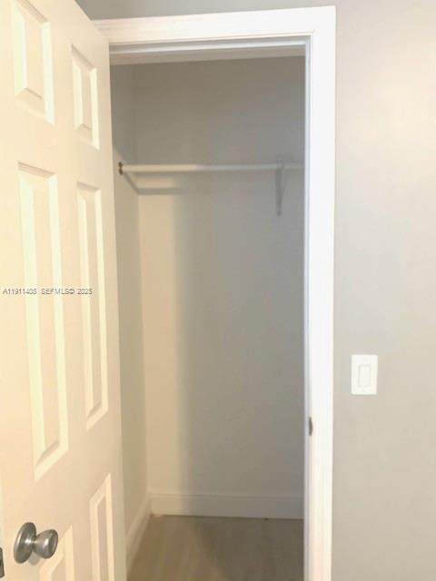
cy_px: 290
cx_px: 218
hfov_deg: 53.1
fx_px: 437
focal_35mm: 26
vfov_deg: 67.3
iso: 250
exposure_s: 1/60
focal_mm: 4.25
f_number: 1.8
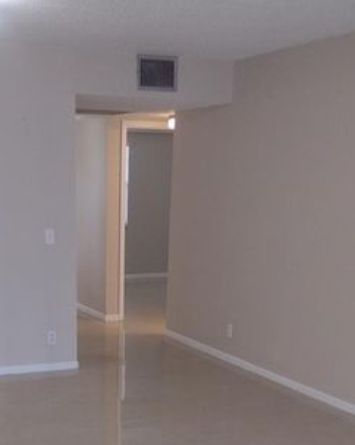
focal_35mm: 58
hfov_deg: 26.1
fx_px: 762
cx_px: 117
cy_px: 438
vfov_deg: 30.4
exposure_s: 1/60
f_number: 1.7
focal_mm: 4.71
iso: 109
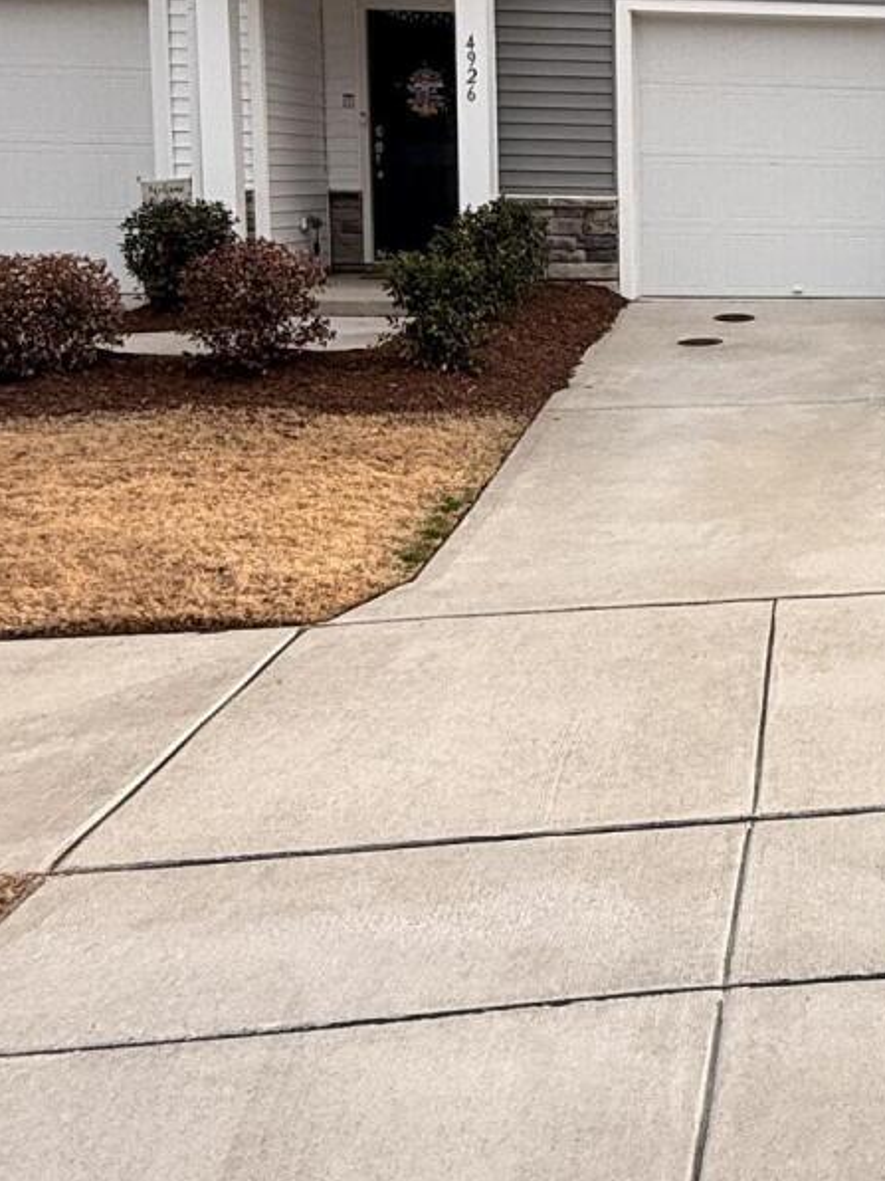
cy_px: 345
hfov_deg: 27.2
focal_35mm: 47
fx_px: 1602
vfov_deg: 39.7
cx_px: 1067
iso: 50
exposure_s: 1/619
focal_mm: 2.22
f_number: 2.2
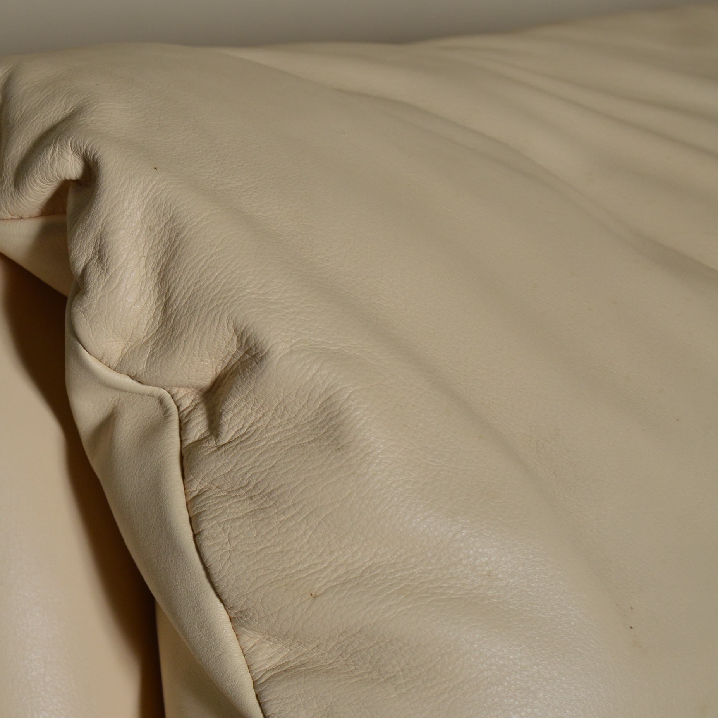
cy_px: 362
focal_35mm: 114
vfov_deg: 15.3
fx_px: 2668
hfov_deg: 15.2
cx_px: 151
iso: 400
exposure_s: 1/100
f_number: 6.3
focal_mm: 55
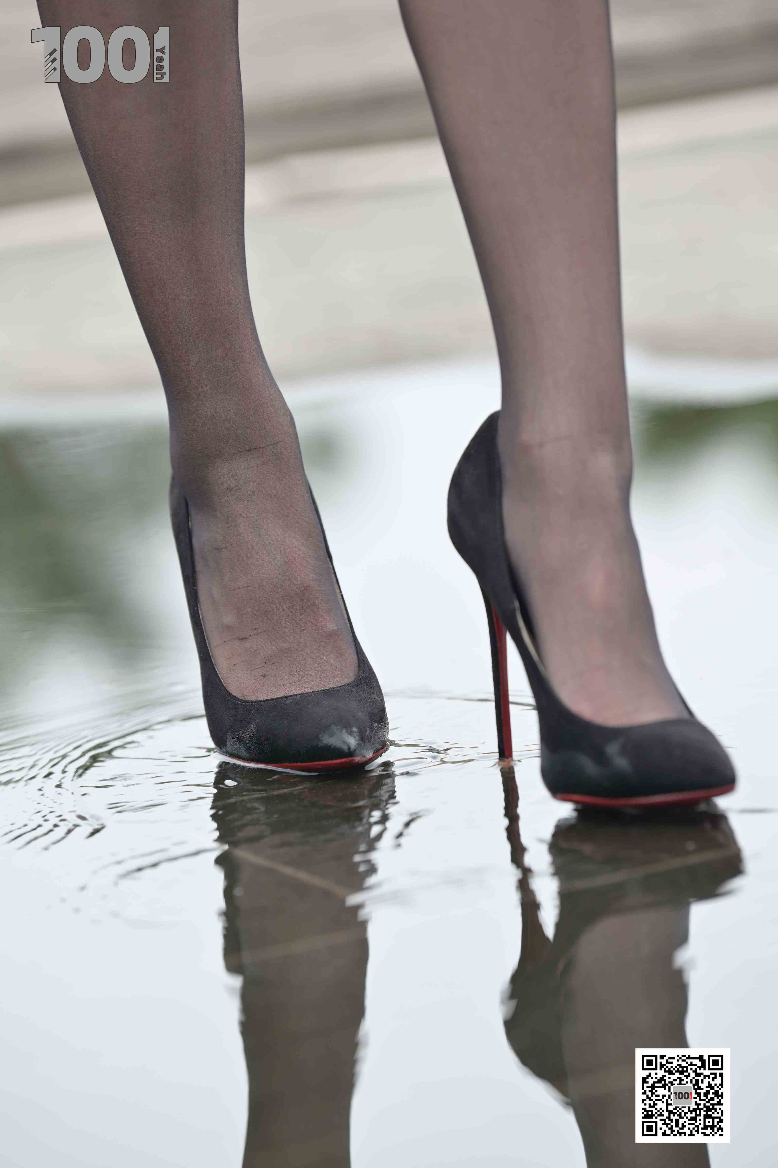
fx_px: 5510
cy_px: 584
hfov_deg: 8.1
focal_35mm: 170
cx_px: 389
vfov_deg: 12.1
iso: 200
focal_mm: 170
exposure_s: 1/320
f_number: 4
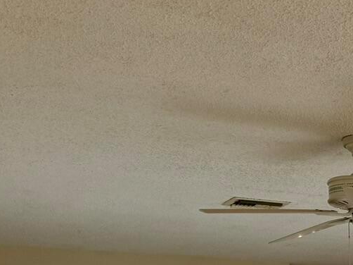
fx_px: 999
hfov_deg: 18.3
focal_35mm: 98
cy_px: 503
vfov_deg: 13.3
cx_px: 489
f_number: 1.78
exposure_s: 1/120
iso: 160
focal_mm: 6.76
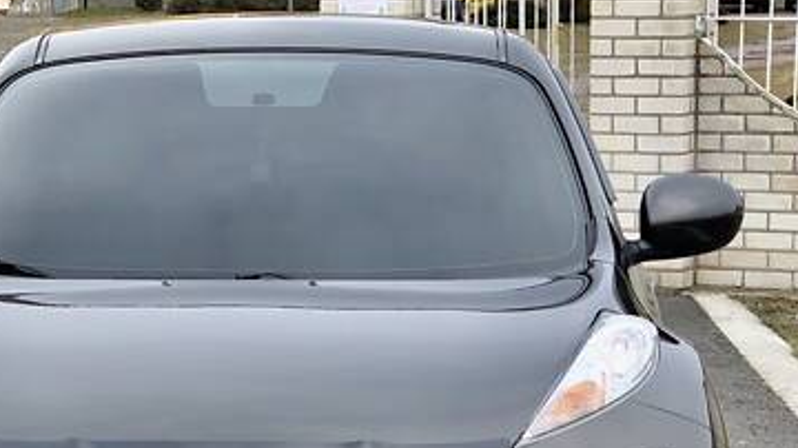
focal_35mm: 126
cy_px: 275
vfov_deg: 9.6
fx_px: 2665
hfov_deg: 16.9
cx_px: 197
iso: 16
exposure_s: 1/348
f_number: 2.4
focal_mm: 6
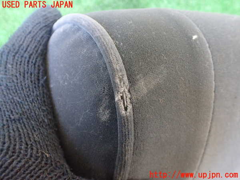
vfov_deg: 46.8
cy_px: 90
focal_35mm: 30
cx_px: 120
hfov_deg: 60.0
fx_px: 208
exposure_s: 1/30
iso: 1000
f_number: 2.3
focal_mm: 5.4
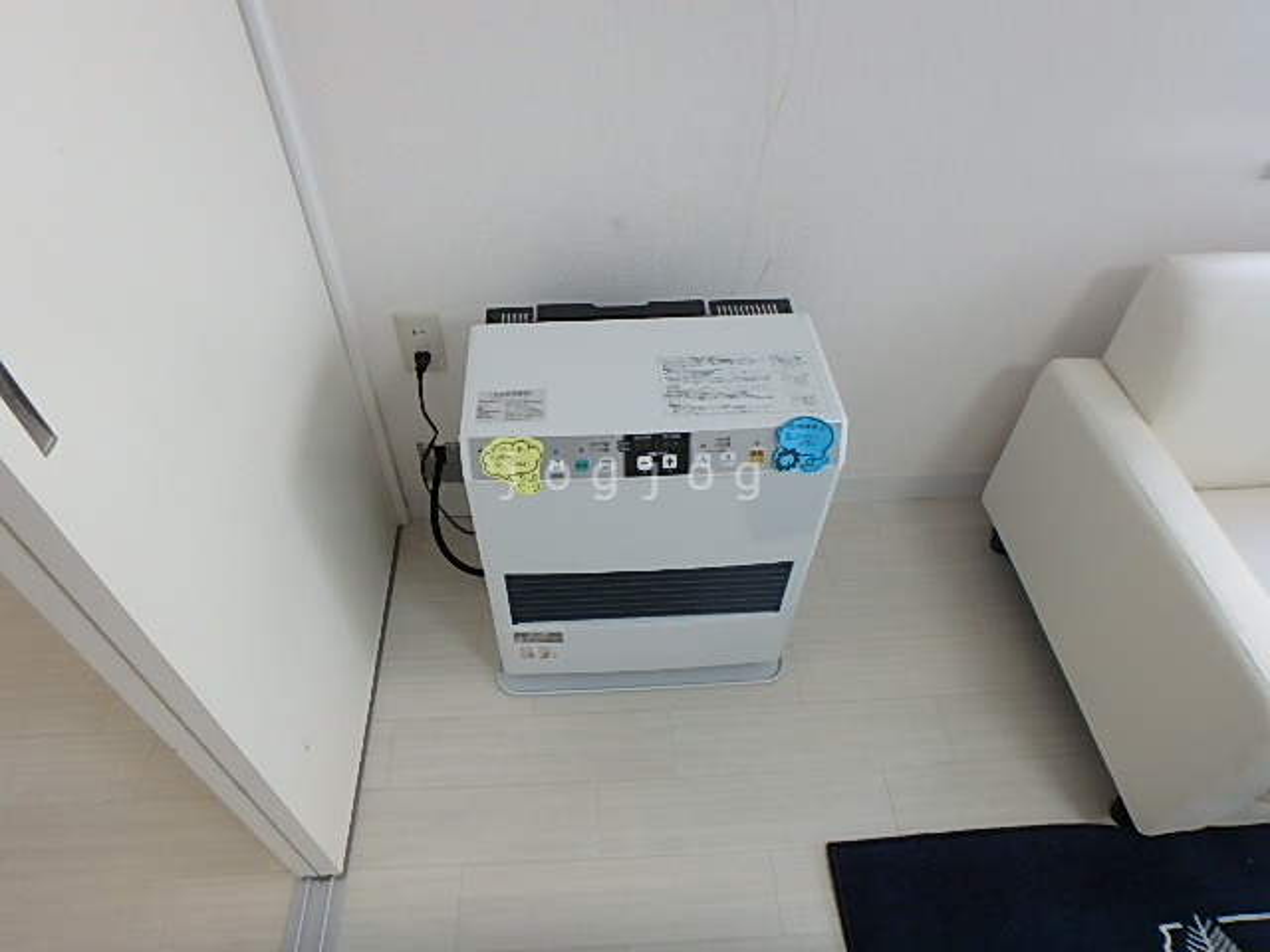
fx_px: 770
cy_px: 476
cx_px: 635
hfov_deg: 79.0
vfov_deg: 63.4
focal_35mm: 21
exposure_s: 1/50
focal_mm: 3.7
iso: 200
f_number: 3.5
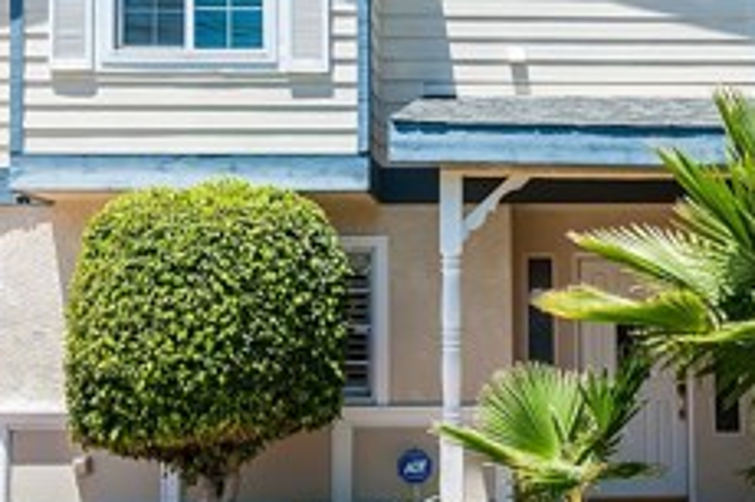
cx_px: 607
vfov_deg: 26.9
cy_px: 267
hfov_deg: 38.1
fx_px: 1048
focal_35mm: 50
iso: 200
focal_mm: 12
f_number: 9
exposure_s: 1/400
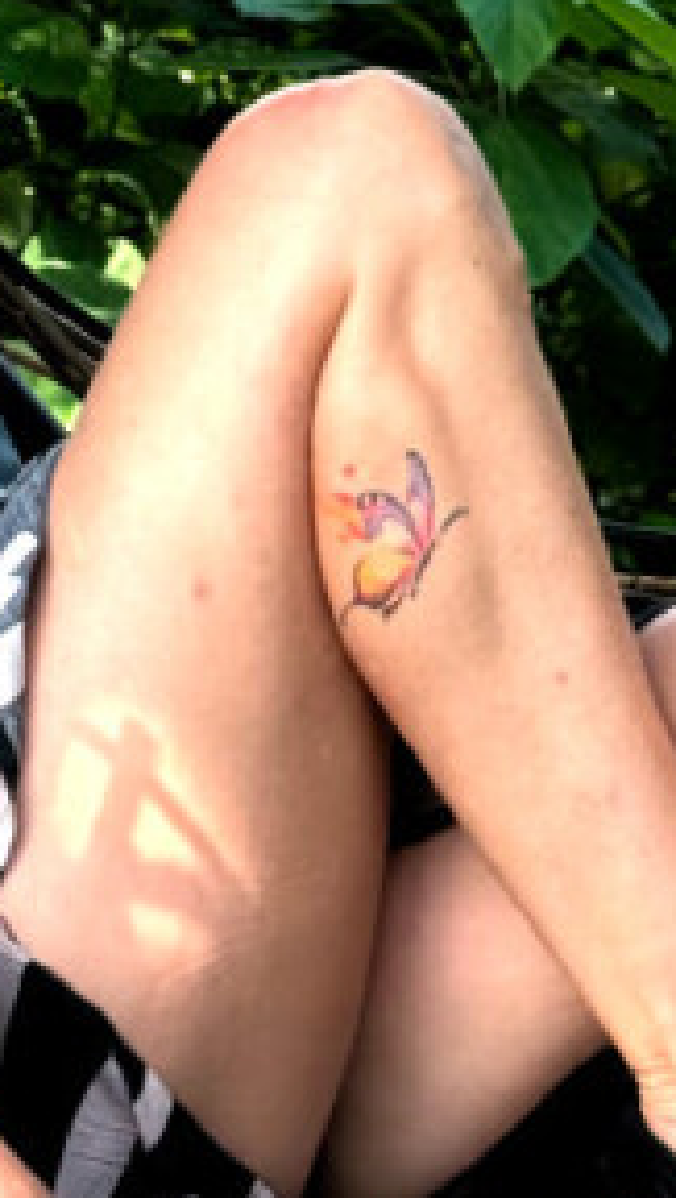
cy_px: -701
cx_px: 668
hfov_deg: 6.6
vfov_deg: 11.1
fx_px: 5883
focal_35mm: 185
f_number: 1.8
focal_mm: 6.8
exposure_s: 1/1242
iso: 100
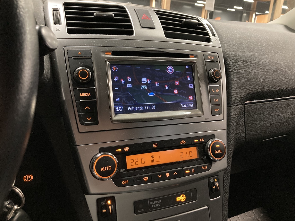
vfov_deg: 49.7
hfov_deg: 63.4
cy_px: 110
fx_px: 239
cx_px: 148
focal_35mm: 28
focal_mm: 3.99
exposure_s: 1/24
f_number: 1.8
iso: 640
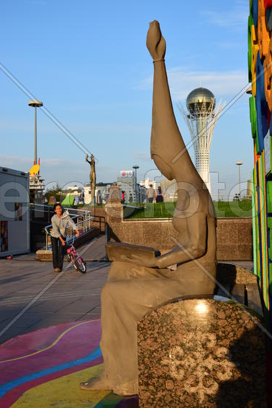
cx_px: 134
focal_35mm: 43
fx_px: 487
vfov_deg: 45.4
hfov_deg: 31.2
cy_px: 200
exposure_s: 1/160
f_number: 6.3
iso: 100
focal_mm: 28
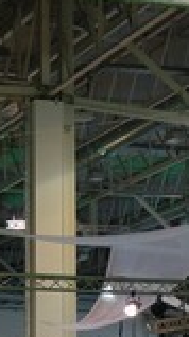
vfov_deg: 13.0
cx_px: 155
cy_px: 384
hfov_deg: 7.5
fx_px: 1449
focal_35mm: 162
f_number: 2.8
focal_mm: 15.1
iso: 400
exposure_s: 1/50
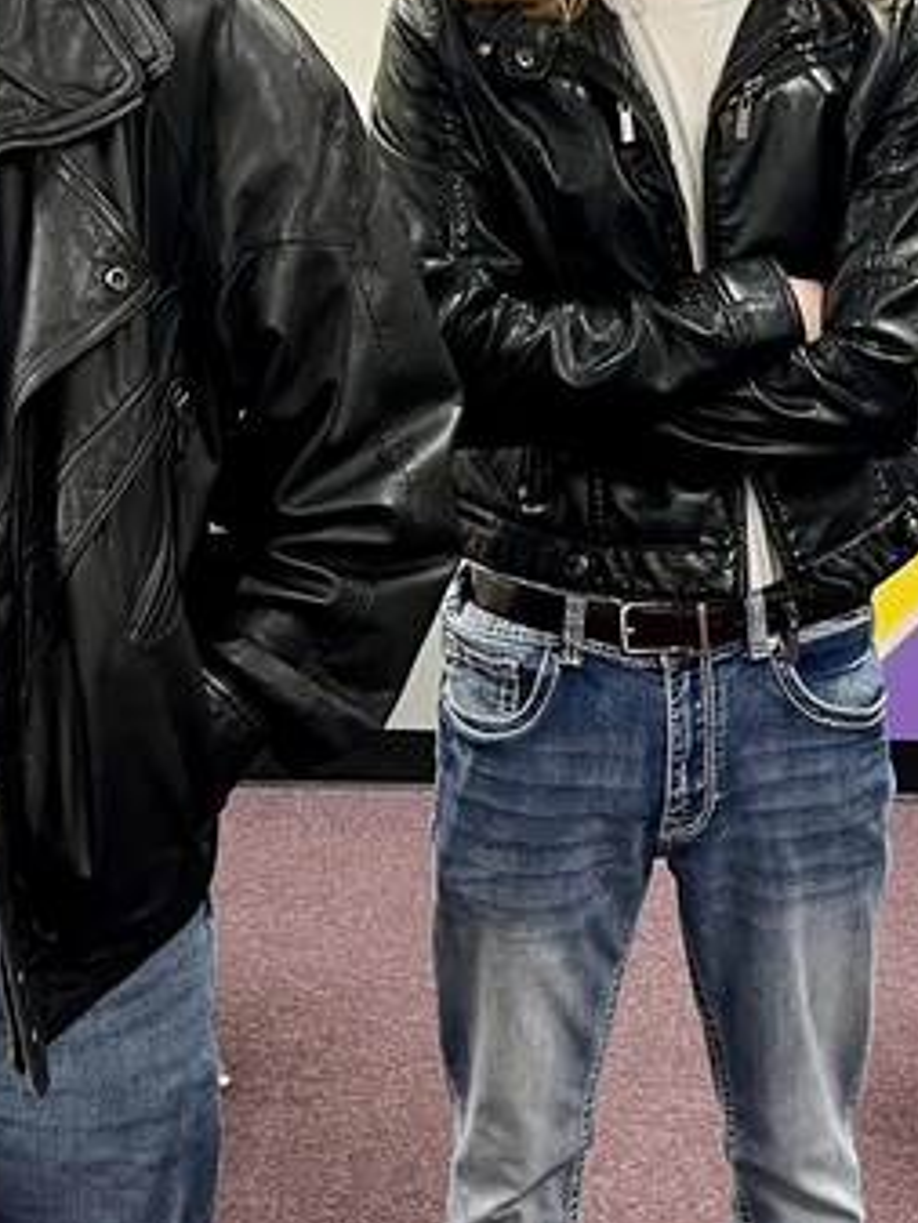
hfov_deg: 18.5
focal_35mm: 79
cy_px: 581
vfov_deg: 24.7
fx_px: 2792
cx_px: 700
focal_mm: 5.7
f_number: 1.5
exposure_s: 1/60
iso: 125
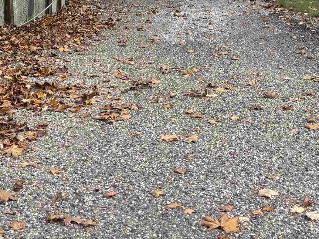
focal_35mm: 76
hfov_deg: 25.7
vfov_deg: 17.6
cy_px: -110
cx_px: 152
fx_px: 700
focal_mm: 5.96
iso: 50
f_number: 1.6
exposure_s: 1/1721
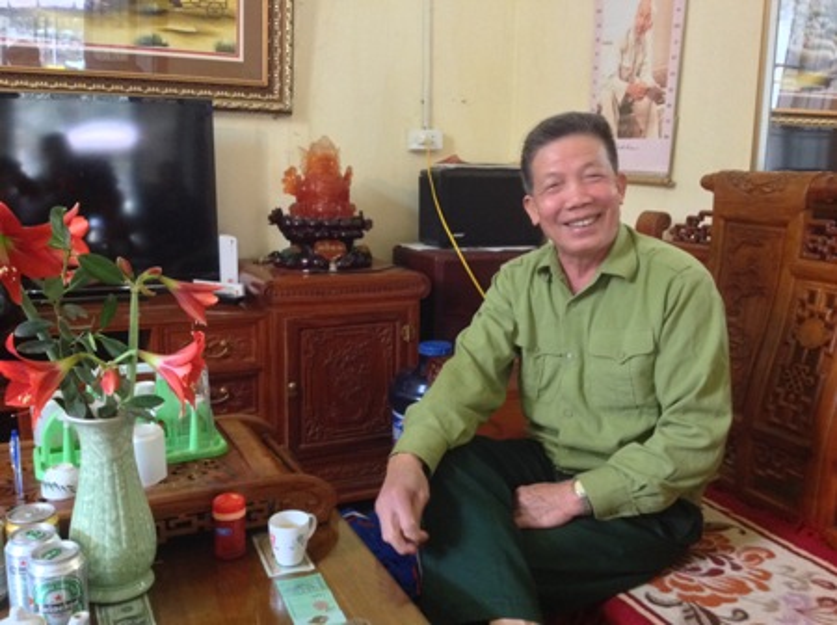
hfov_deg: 52.7
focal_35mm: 35
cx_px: 418
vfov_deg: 40.6
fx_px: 845
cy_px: 312
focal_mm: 4.28
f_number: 2.4
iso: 400
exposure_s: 1/17
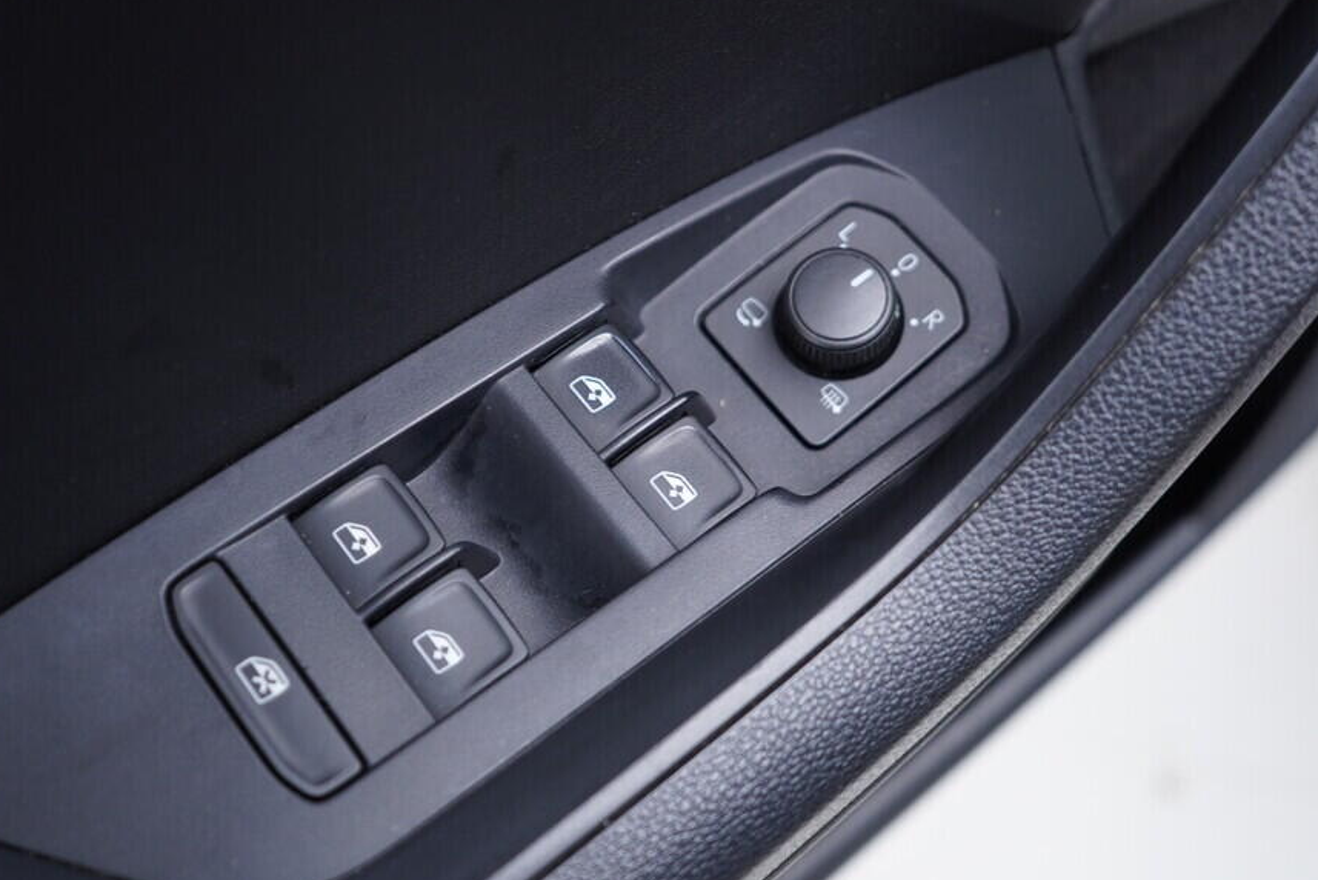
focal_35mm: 43
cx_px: 595
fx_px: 1575
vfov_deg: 31.2
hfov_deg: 45.4
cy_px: 418
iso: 400
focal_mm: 24
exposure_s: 1/40
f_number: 2.8
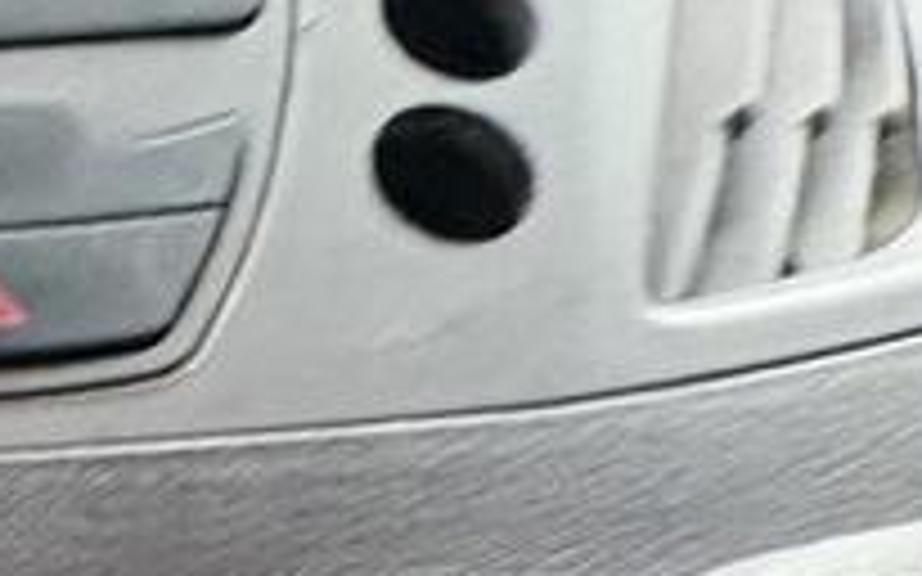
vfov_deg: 15.5
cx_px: -886
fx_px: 1633
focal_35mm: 65
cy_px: 1184
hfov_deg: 19.4
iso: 400
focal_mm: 2.22
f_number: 2.2
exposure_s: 1/60
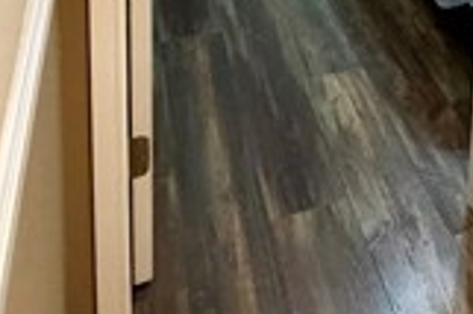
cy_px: -255
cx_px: 508
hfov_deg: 31.1
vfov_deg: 18.3
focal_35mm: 58
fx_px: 761
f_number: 2.2
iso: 640
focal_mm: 2.22
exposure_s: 1/60
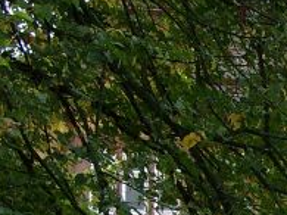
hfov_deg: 9.3
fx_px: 1699
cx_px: 481
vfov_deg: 7.2
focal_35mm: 205
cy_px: 214
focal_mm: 10.4
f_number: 4
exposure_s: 1/166
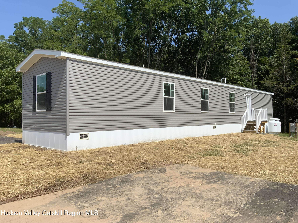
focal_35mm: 29
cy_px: 112
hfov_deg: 61.7
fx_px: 250
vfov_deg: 48.2
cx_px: 149
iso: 20
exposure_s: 1/3322
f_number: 1.8
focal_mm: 3
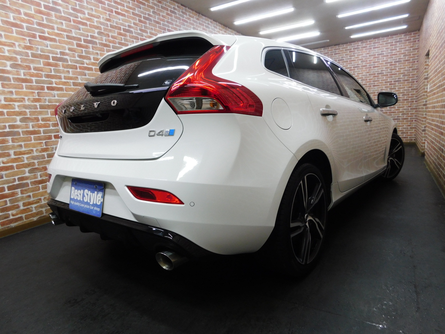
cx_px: 222
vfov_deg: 58.9
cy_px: 167
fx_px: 296
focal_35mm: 23
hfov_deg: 73.9
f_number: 3
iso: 180
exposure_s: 1/30
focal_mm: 4
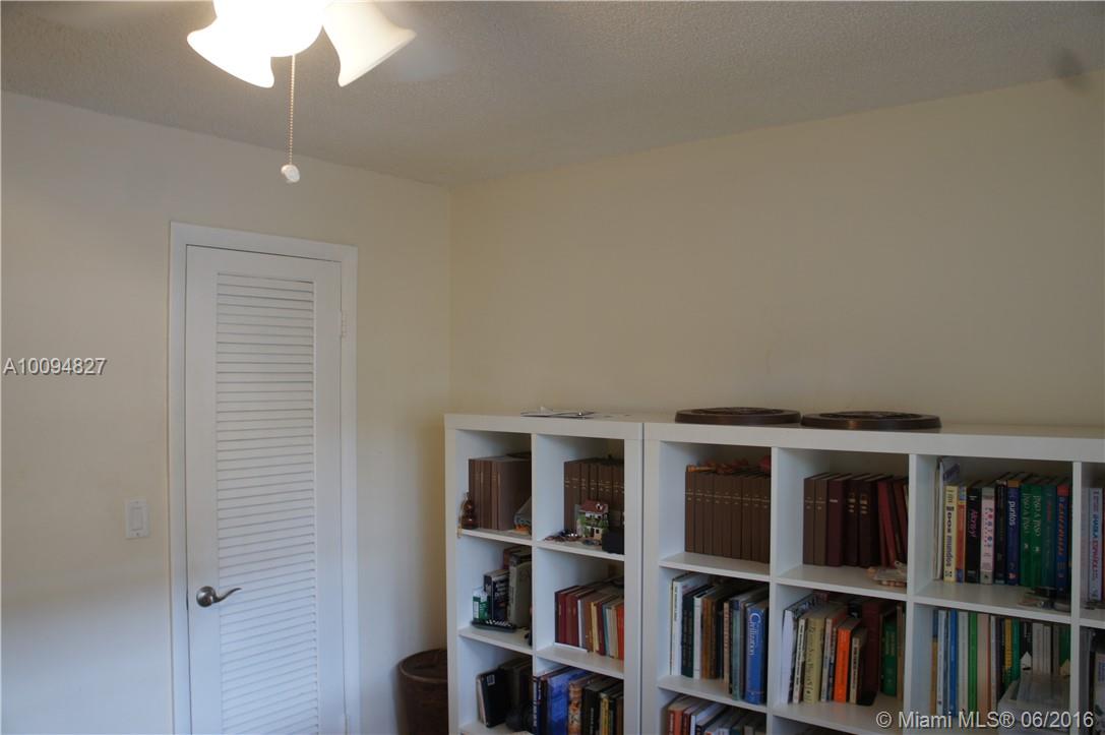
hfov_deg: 67.4
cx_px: 552
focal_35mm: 27
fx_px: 828
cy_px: 368
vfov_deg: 47.9
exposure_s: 1/30
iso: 250
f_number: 3.5
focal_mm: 18
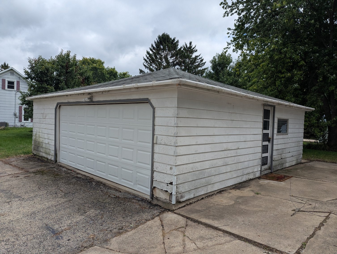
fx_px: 234
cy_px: 127
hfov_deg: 71.5
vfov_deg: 56.9
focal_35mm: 24
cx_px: 168
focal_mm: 6.81
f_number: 1.85
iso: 47
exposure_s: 1/2632
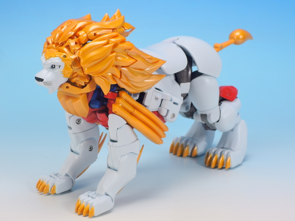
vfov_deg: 17.4
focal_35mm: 85
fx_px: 724
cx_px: 148
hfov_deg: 23.0
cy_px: 110
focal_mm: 18.2
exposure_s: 1/2
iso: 80
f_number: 6.3
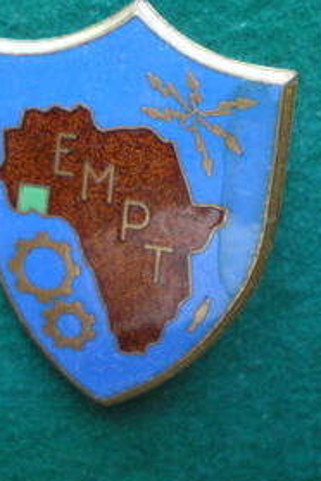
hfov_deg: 19.8
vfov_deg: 29.6
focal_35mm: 68
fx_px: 909
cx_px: 67
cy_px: 210
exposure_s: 1/20
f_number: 3.1
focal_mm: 6.3
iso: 400
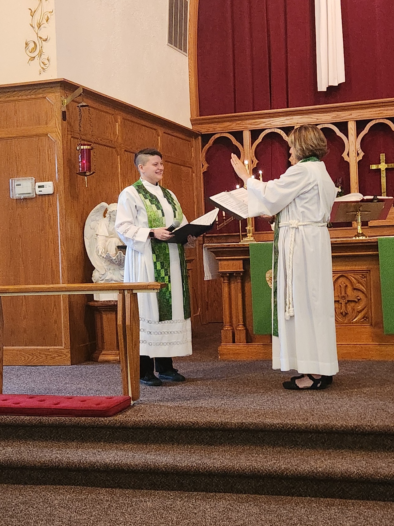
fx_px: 364
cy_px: 256
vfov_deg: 71.6
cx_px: 195
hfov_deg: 56.8
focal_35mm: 24
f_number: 1.8
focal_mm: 5.4
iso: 800
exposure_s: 1/120
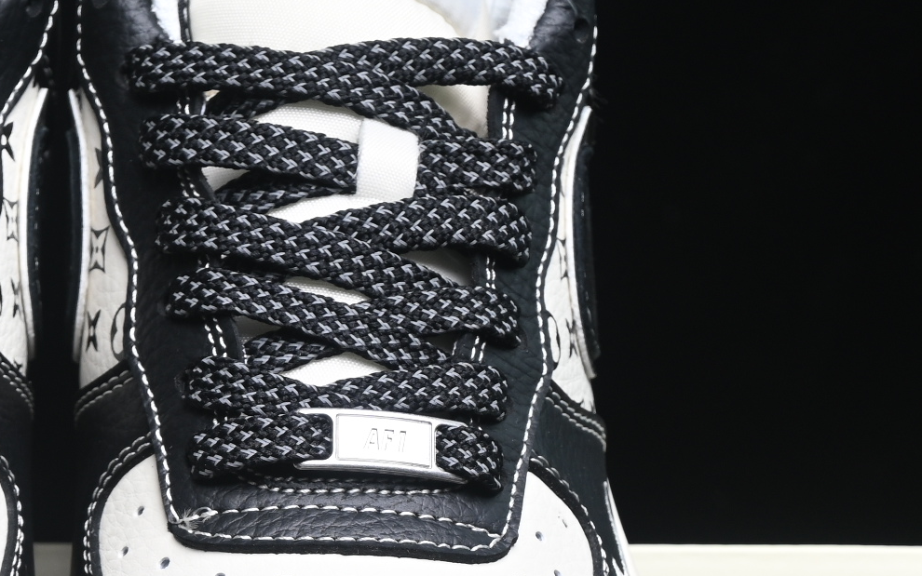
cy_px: 571
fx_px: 5403
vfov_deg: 6.1
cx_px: 79
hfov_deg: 9.7
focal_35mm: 215
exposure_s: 1/50
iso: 160
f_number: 6.3
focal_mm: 50
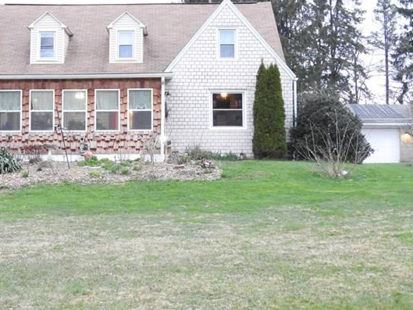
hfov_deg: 28.3
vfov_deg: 21.5
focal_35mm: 68
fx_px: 811
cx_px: 128
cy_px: 99
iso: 800
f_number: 4
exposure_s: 1/20
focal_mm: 8.1
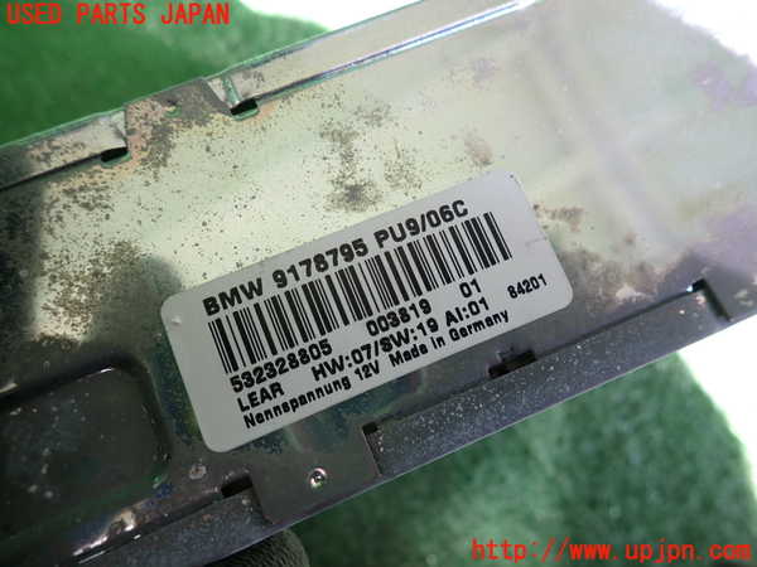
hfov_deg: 69.4
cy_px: 284
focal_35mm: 25
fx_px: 547
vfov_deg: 54.9
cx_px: 378
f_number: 2
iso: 100
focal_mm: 4.5
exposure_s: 1/60
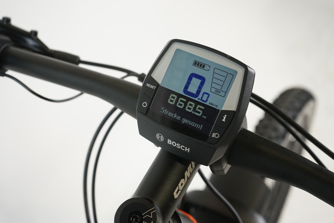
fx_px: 445
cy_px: 112
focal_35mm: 48
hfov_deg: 41.1
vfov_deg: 28.1
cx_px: 167
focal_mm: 48
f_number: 5.6
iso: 2500
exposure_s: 1/200
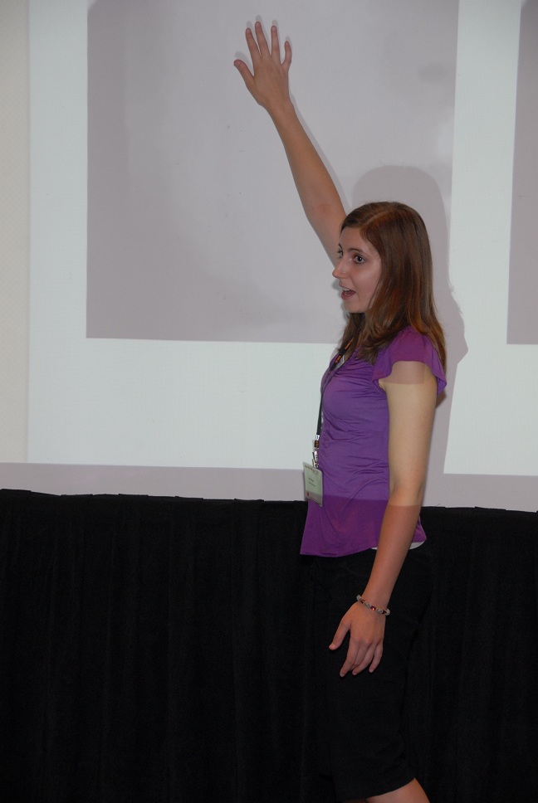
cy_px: 402
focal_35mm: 120
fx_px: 2682
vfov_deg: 17.0
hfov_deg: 11.5
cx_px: 269
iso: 400
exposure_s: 1/60
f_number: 5.6
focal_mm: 80
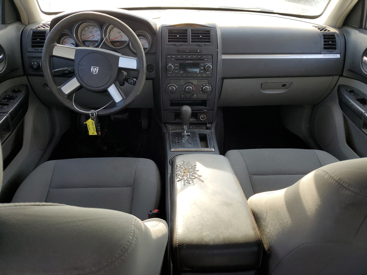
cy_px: 138
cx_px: 184
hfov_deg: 67.3
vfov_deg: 53.1
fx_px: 276
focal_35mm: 26
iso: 50
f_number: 1.5
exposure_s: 1/222
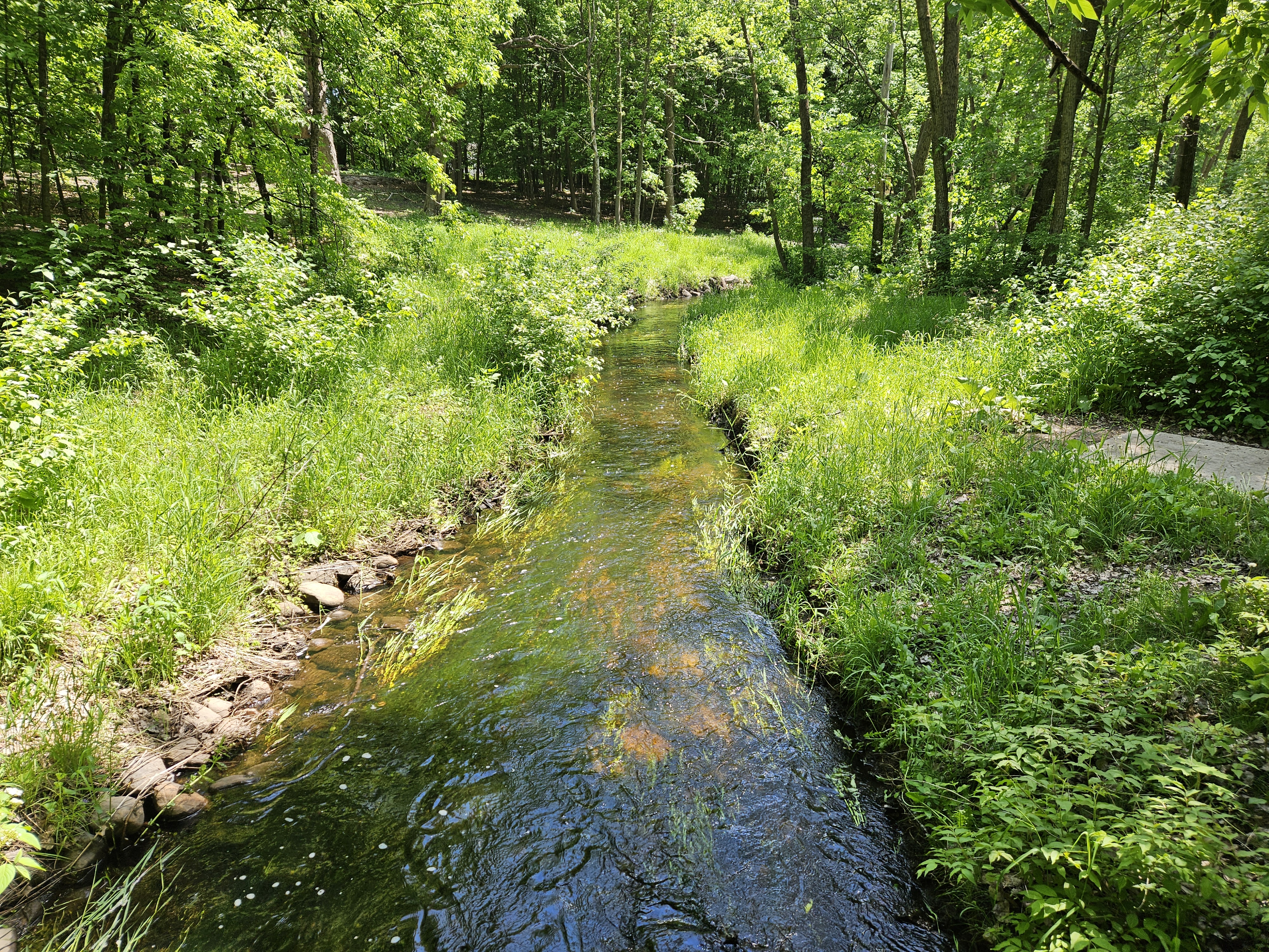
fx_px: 843
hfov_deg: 73.9
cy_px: 476
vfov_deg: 58.9
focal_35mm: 23
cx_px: 634
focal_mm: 5.4
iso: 25
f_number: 1.8
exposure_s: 1/325
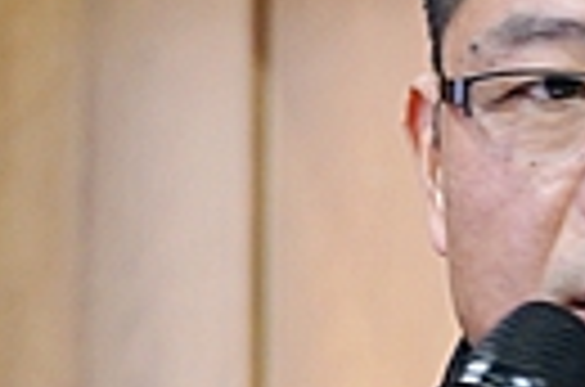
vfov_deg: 4.2
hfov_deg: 6.3
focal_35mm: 325
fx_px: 5274
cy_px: 776
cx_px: 400
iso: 1000
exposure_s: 1/60
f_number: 2.8
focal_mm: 52.7
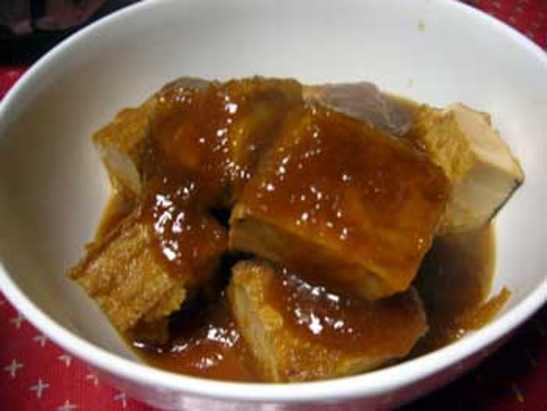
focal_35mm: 35
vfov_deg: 40.7
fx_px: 553
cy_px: 206
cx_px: 274
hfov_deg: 52.6
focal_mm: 5.8
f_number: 2.8
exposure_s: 1/8
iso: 80
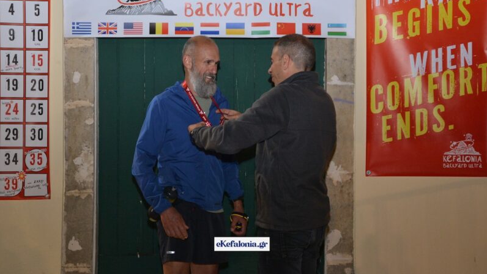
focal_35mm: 60
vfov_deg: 20.0
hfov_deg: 34.9
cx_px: 244
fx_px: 775
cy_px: 118
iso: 1600
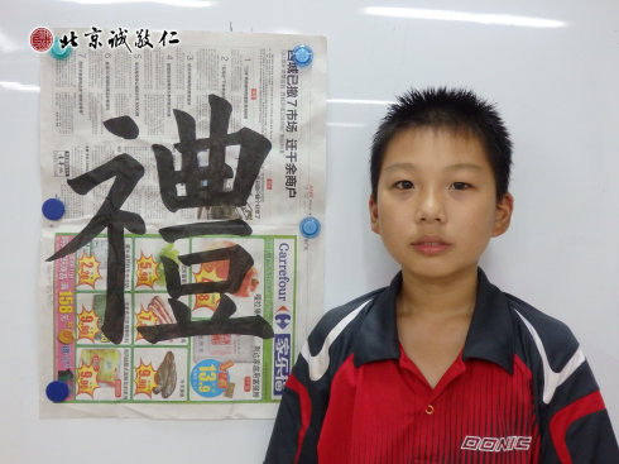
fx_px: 715
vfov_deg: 35.9
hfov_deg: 46.8
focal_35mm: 40
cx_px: 310
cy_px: 232
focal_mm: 7.3
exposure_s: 1/60
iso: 800
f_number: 3.7
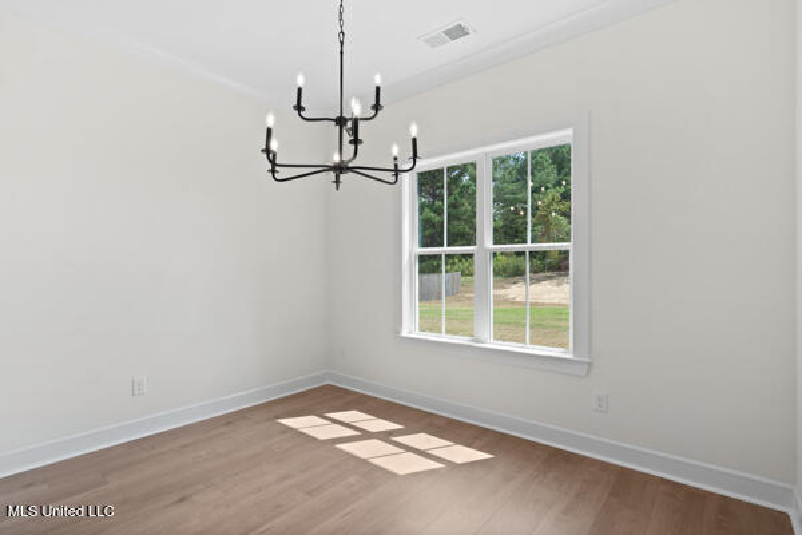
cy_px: 268
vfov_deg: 70.4
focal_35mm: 17
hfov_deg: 93.3
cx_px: 401
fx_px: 379
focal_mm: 17
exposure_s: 1/50
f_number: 9
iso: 800
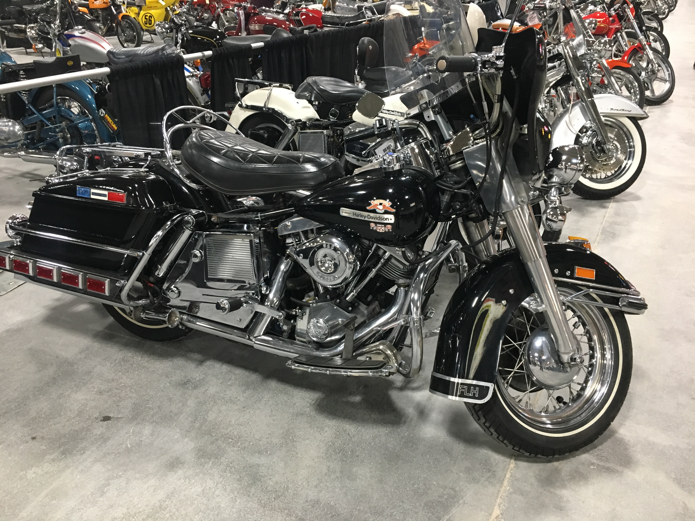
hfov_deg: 61.7
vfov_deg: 48.2
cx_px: 348
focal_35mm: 29
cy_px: 260
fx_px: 582
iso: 200
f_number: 2.2
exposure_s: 1/24
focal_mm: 4.15
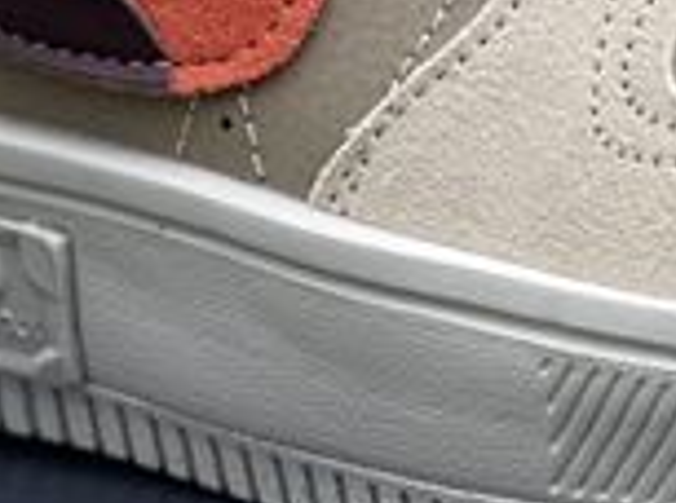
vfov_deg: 4.7
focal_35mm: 310
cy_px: -291
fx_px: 6040
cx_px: 839
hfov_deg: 6.4
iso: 25
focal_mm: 7.5
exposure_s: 1/121
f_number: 2.2
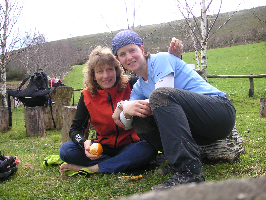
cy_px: 100
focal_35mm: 37
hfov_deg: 50.1
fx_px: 284
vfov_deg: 38.7
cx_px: 133
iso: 50
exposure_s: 1/350
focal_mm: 6.1
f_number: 2.8
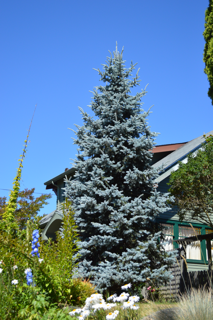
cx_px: 106
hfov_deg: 25.0
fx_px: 480
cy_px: 160
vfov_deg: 36.9
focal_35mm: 54
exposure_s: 1/1250
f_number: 5.6
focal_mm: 36
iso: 400
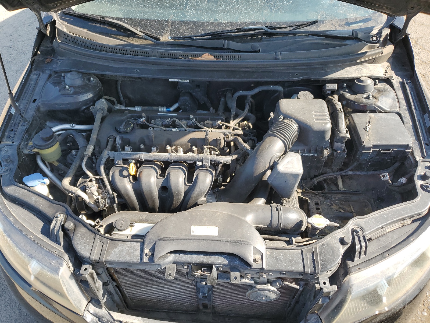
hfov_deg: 67.3
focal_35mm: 26
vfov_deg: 53.1
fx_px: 323
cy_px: 162
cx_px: 215
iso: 50
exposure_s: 1/526
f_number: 1.5
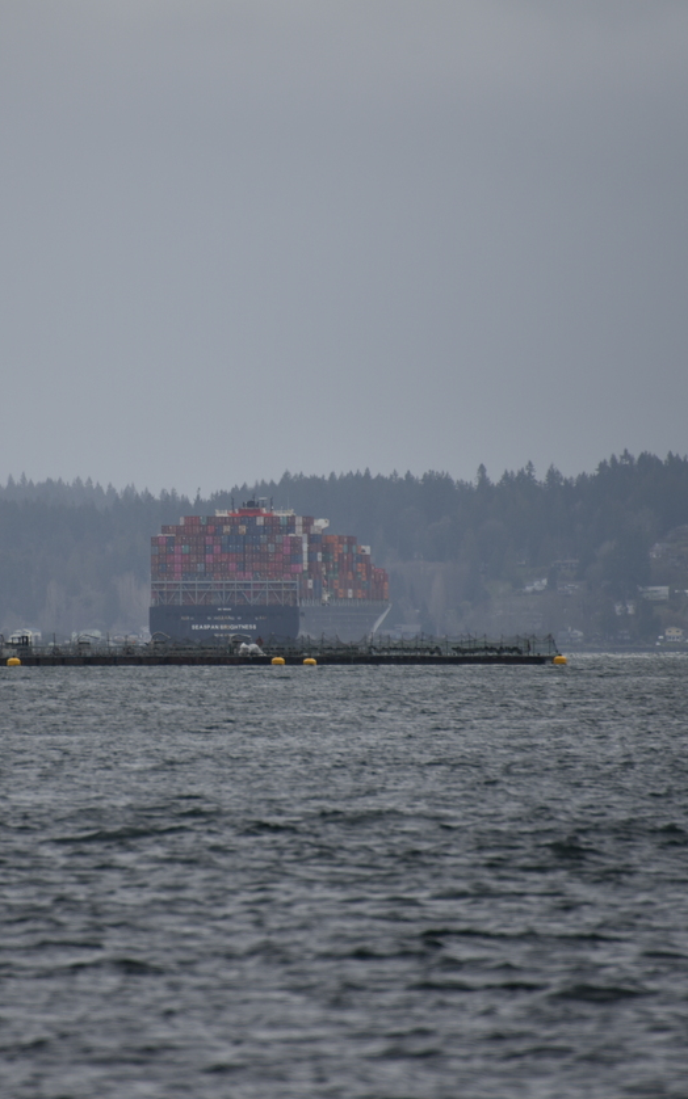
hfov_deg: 2.8
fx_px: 14005
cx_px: 172
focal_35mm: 467
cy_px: 548
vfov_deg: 4.5
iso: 110
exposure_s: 1/640
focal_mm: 300
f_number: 5.6
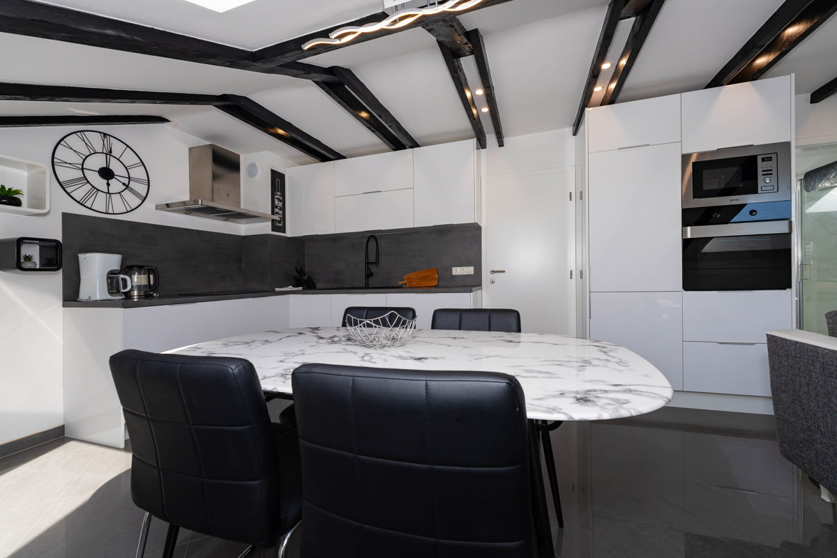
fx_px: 325
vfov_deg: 81.2
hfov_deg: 104.3
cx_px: 418
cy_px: 279
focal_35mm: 14
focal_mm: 14
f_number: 7.1
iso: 400
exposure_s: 1/60
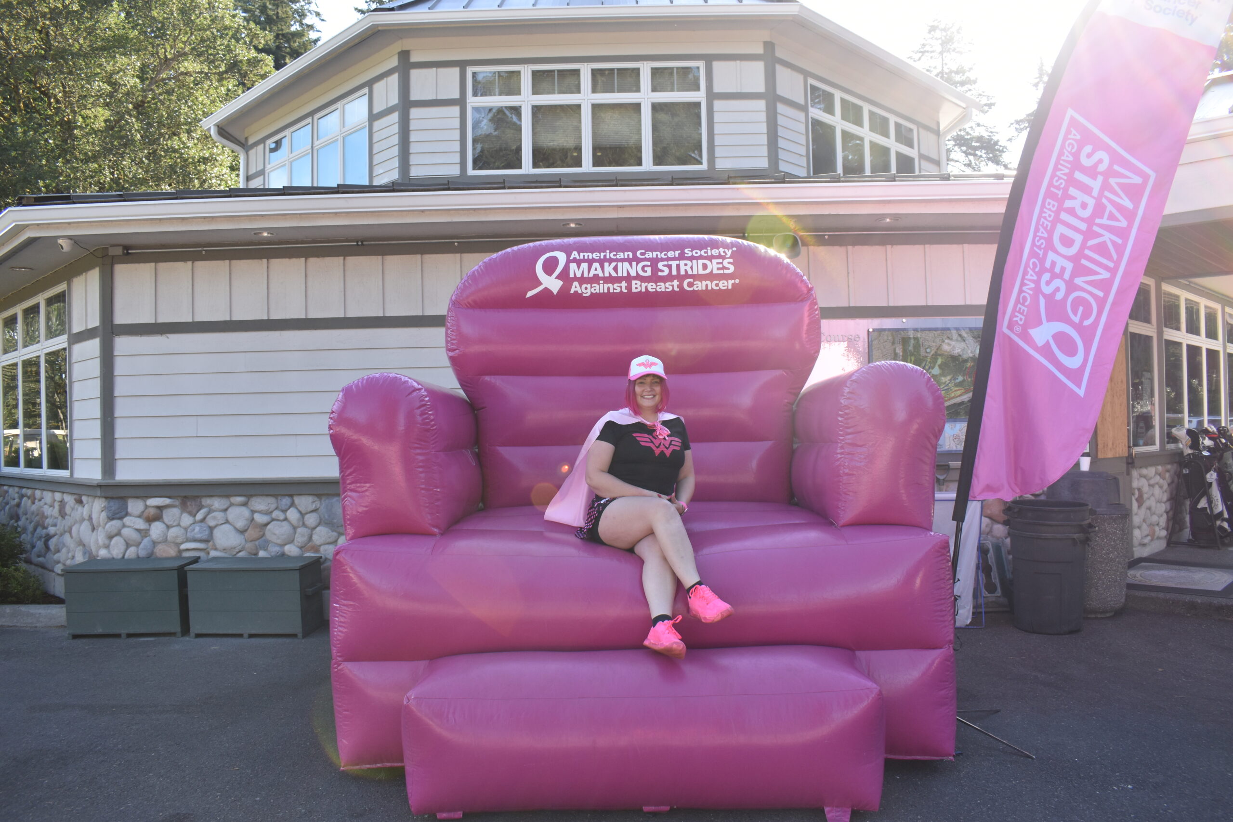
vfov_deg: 47.9
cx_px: 616
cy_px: 411
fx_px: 925
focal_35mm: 27
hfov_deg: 67.4
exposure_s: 1/250
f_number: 5.6
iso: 280
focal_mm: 18
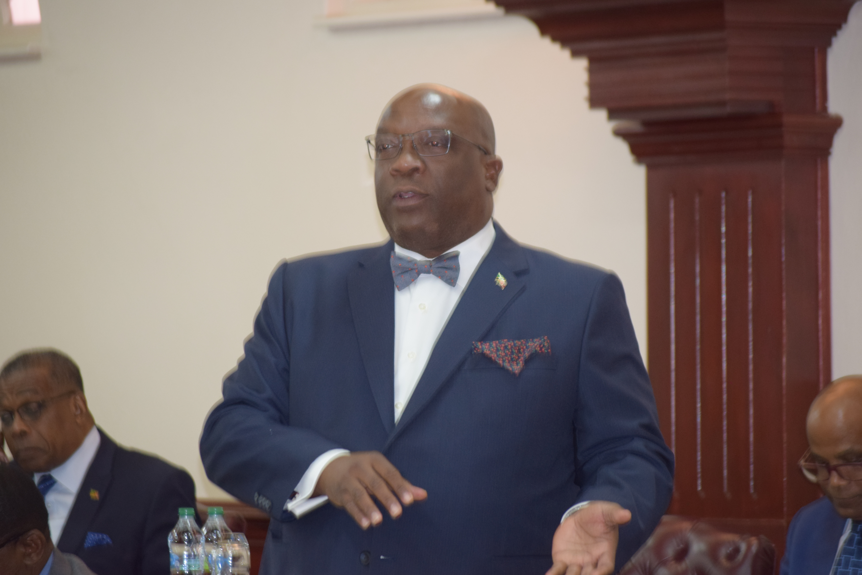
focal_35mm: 188
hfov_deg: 11.0
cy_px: 288
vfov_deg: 7.3
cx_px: 431
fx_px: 4489
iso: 1100
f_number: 4.8
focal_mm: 125
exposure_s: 1/60
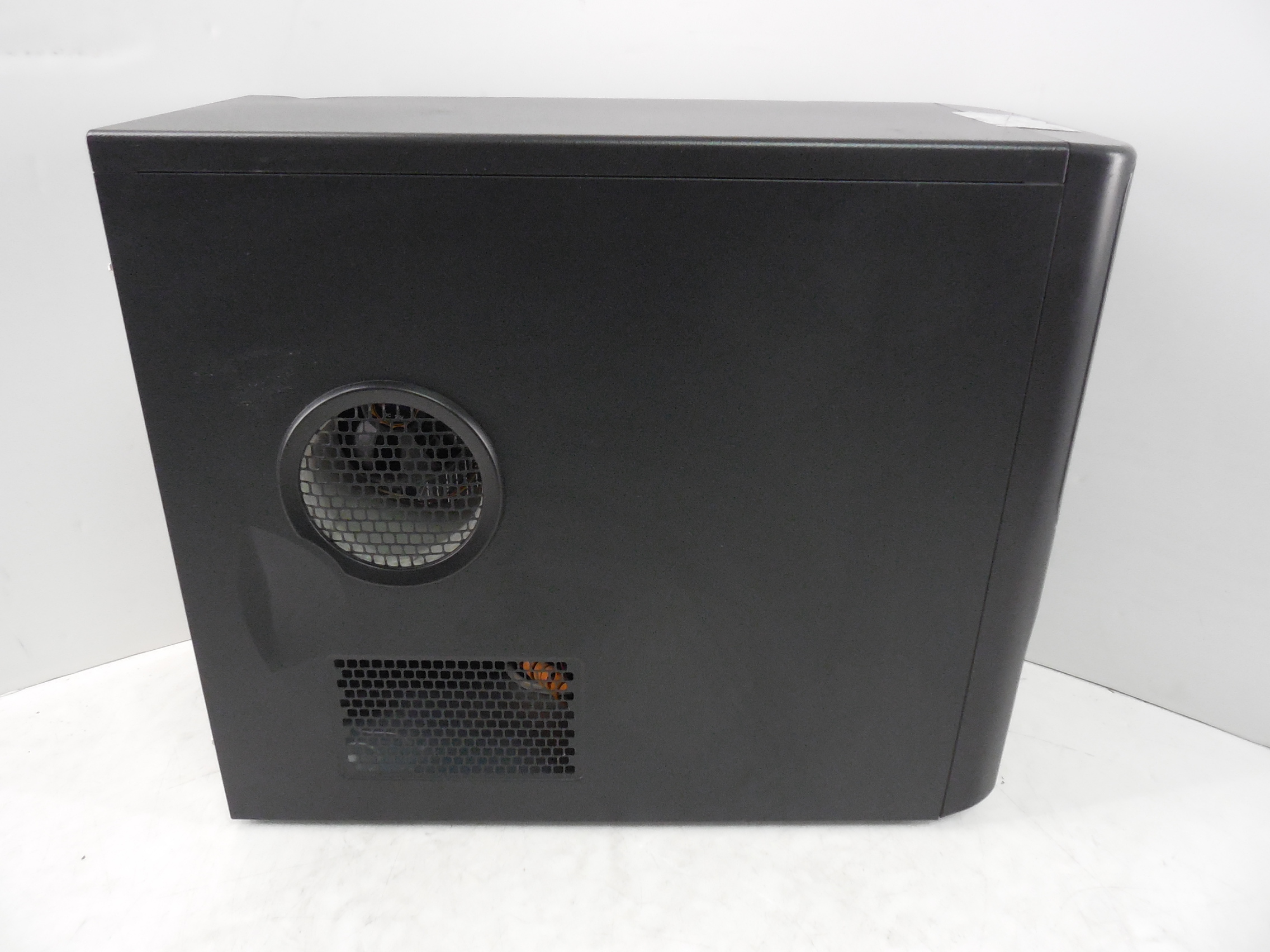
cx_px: 635
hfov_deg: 67.3
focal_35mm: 26
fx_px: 954
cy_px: 476
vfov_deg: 53.1
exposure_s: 1/60
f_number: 3.5
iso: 800
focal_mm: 4.6
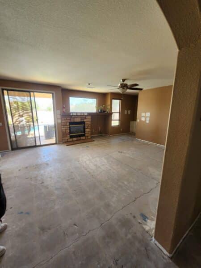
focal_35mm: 13
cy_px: 134
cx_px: 100
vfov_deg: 106.2
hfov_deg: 89.9
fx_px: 101
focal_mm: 2.2
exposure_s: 1/60
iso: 160
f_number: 2.2
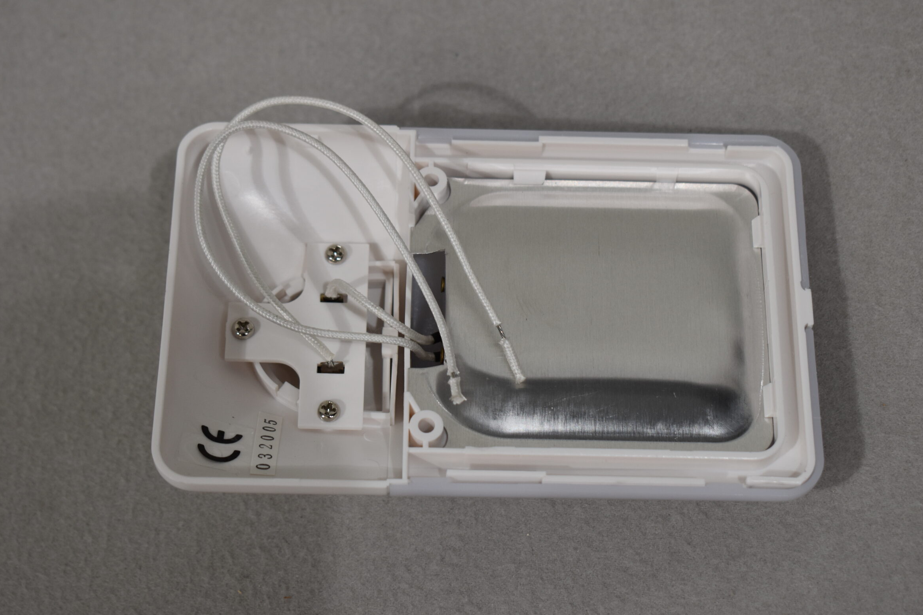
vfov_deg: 17.3
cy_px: 291
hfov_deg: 25.7
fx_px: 2026
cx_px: 472
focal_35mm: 79
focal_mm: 48
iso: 320
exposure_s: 1/125
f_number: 5.6
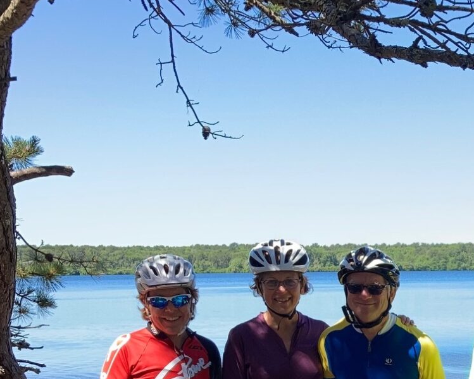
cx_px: 558
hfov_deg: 23.9
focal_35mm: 73
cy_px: 444
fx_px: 1024
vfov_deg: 19.8
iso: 20
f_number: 1.8
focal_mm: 3.99
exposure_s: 1/289
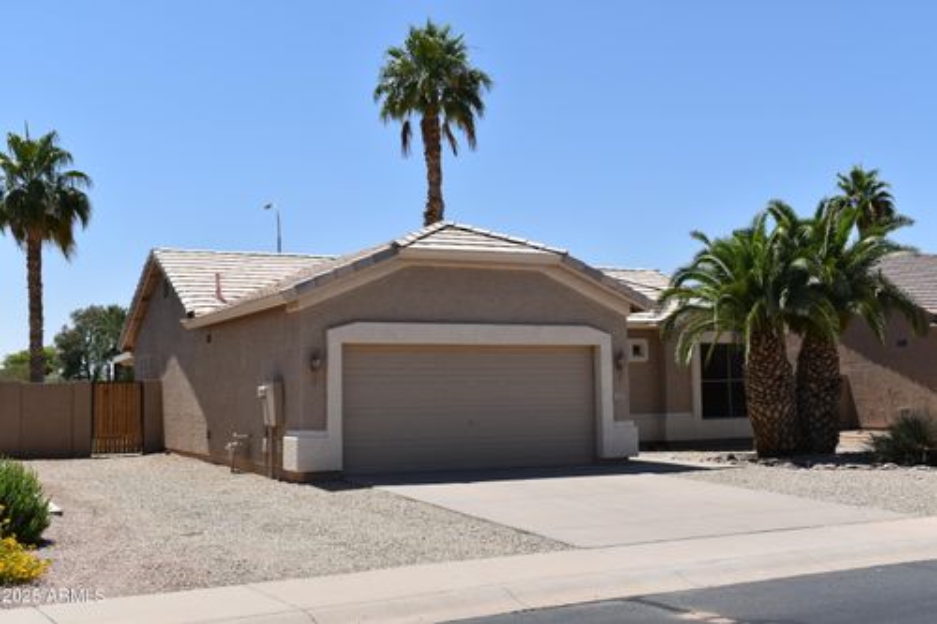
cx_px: 468
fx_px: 1093
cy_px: 312
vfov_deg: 31.9
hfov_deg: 46.4
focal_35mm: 42
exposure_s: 1/400
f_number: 9
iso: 100
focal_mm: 28
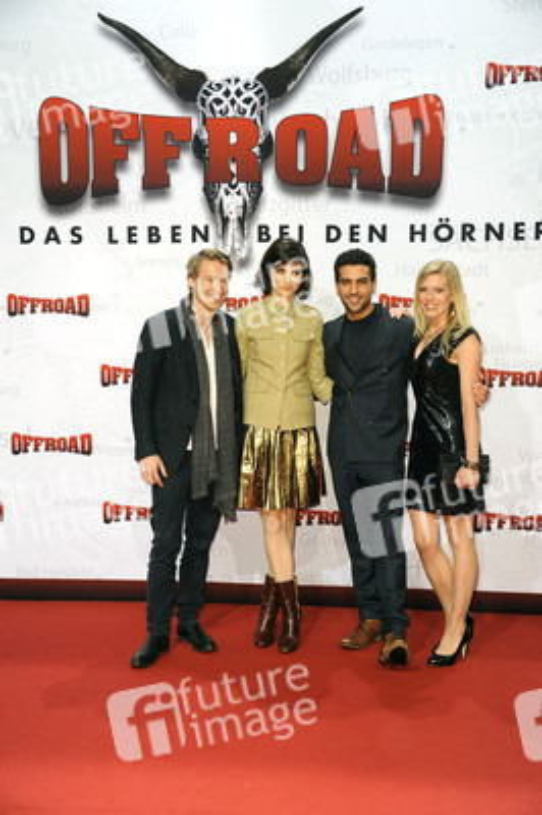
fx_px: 1131
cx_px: 271
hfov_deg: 26.9
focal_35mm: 50
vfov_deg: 39.6
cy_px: 408
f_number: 5.6
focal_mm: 50
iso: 800
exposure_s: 1/160
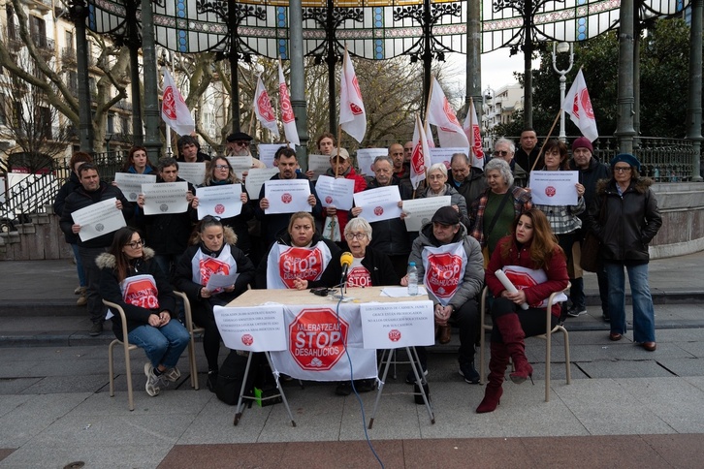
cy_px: 234
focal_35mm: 30
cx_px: 352
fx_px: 587
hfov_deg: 61.9
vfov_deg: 43.6
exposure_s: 1/160
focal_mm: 30
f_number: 4.5
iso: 100
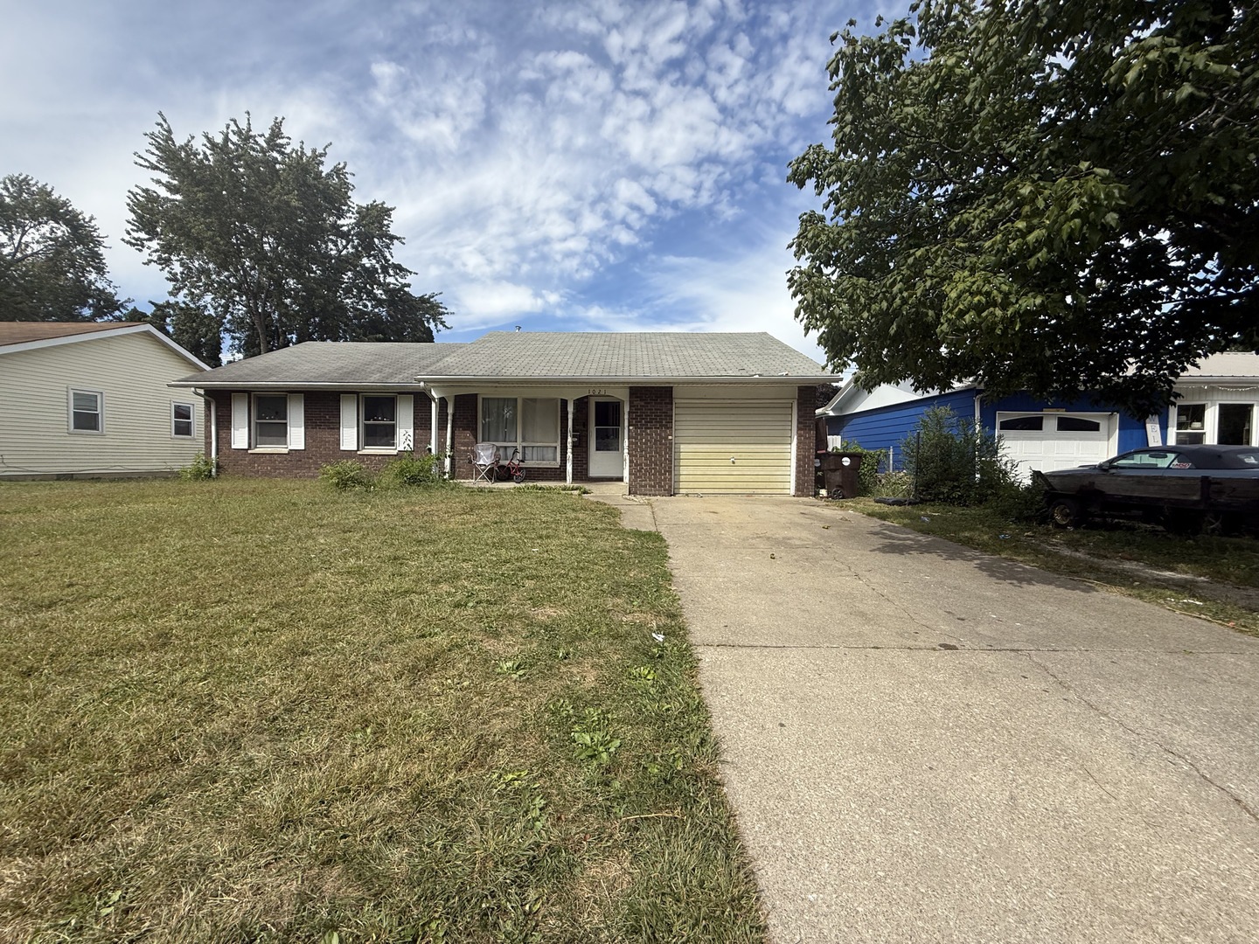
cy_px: 472
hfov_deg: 102.1
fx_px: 509
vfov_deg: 85.7
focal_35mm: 14
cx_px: 630
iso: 50
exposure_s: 1/1613
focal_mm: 2.22
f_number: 2.2
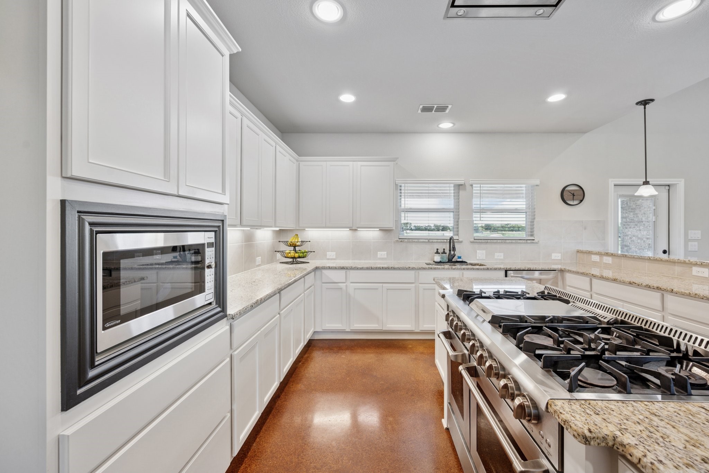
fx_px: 276
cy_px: 236
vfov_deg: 81.2
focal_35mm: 14
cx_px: 354
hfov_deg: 104.3
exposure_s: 1/20
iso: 200
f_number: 8
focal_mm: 14
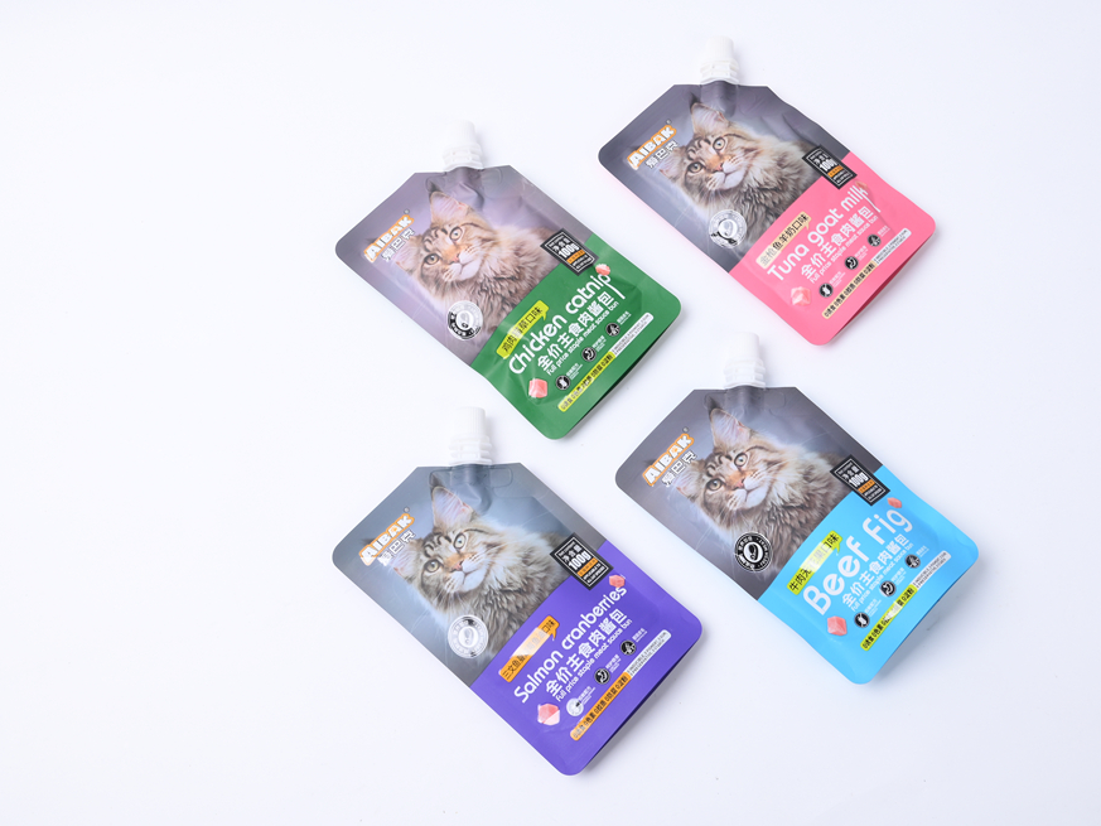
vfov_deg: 32.9
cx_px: 613
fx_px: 1400
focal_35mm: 44
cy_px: 409
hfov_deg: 42.9
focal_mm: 40
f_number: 11
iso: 160
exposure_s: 1/125
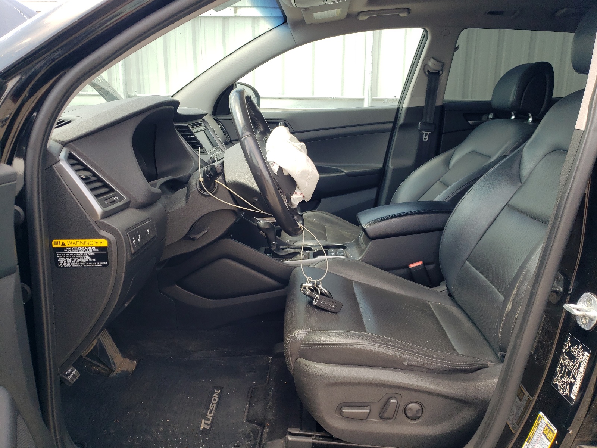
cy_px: 224
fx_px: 448
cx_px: 298
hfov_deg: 67.3
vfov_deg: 53.1
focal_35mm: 26
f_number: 1.5
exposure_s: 1/333
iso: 50
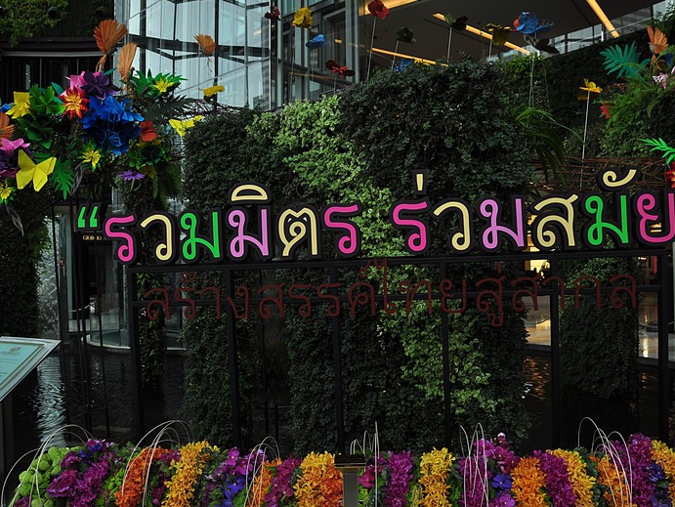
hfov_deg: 59.9
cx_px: 365
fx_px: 585
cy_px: 255
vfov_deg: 46.8
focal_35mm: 30
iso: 200
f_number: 6.3
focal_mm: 18
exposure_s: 1/60
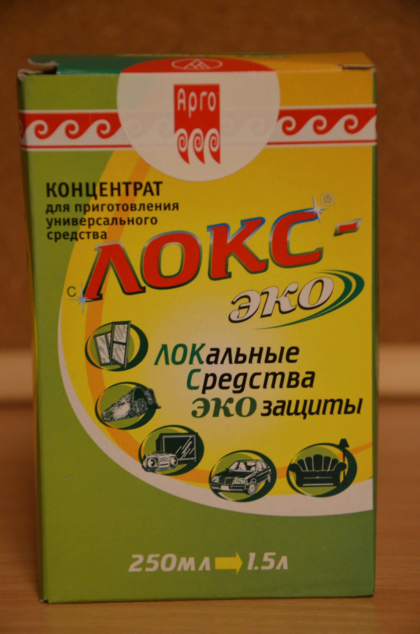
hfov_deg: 11.4
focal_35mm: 120
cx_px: 210
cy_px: 317
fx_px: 2109
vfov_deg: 17.1
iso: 900
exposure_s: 1/30
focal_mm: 80
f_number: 5.3
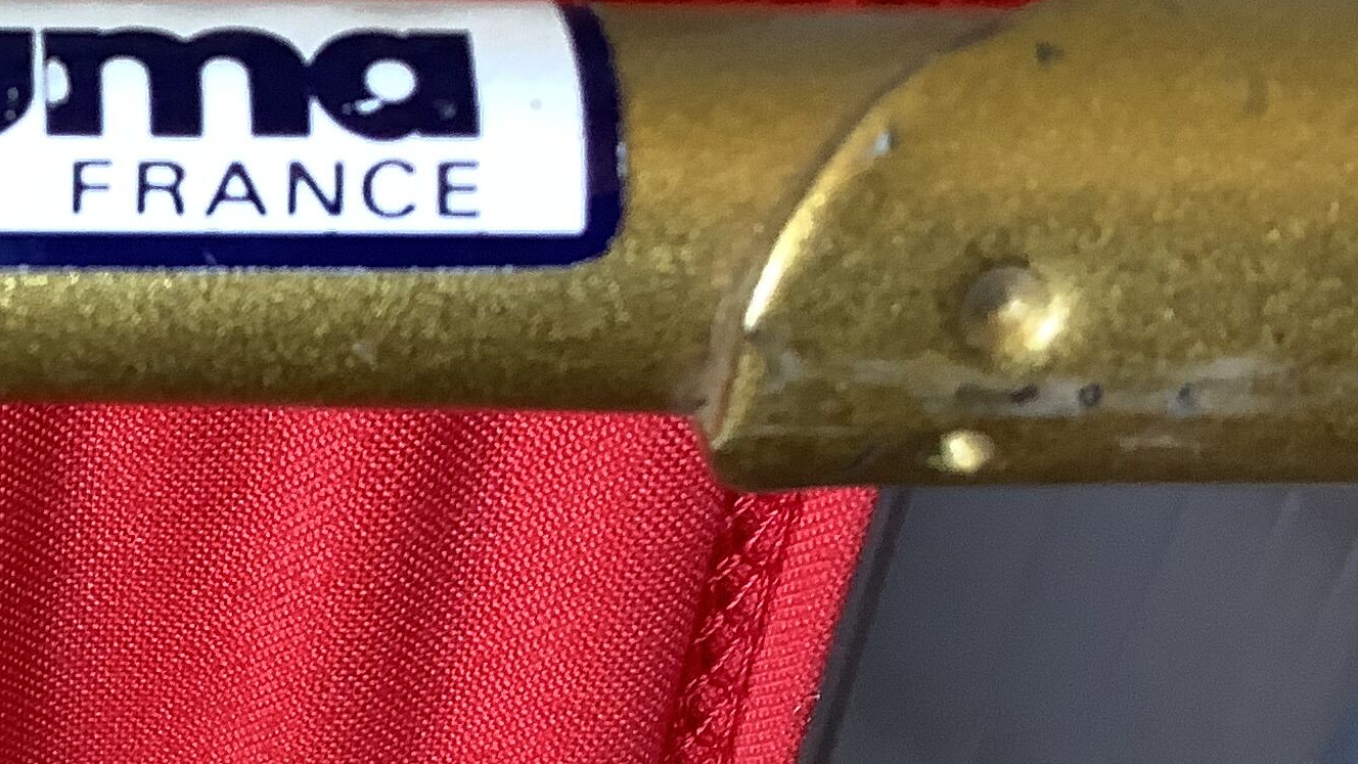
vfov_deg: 14.6
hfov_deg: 24.0
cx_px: -125
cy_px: 381
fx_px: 2989
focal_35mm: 83
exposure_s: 1/50
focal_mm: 3.3
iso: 80
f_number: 2.4
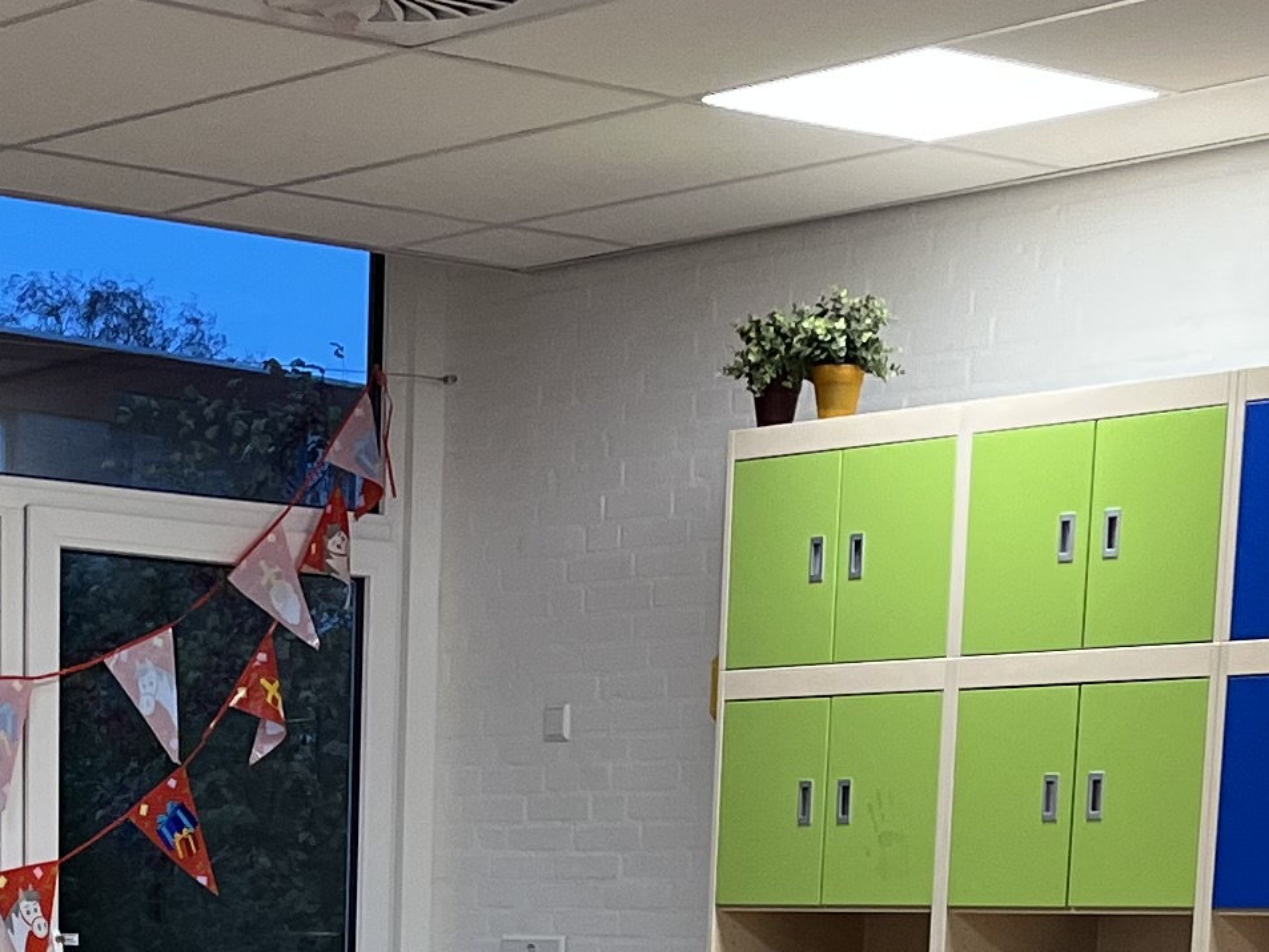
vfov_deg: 12.2
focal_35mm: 110
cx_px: 273
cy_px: 1793
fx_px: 4033
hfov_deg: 17.7
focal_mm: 5.1
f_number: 1.6
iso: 100
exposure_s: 1/70
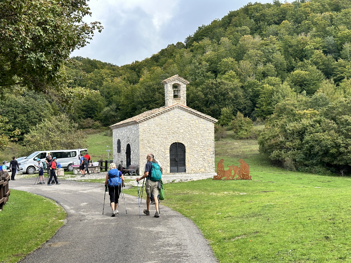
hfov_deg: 39.7
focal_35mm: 48
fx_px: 487
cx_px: 176
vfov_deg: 30.3
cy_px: 132
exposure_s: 1/1395
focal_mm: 6.86
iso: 64
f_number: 1.78
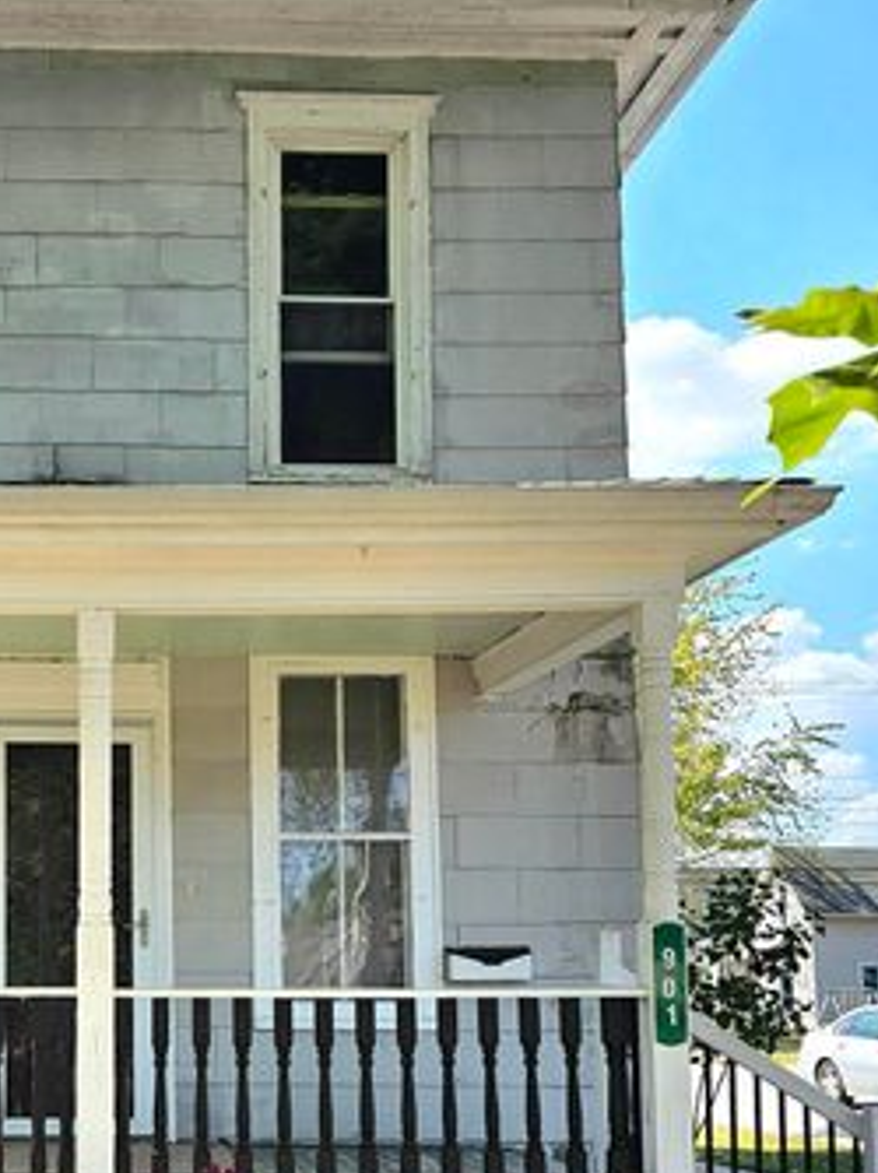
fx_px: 1558
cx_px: 74
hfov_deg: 30.0
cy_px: 876
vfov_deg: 40.1
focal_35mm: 46
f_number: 1.7
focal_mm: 6.3
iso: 20
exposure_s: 1/1250
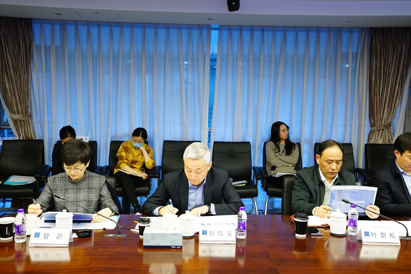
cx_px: 206
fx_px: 480
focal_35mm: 42
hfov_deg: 46.4
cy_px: 137
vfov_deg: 31.9
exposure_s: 1/80
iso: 4000
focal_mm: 42
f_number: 5.6
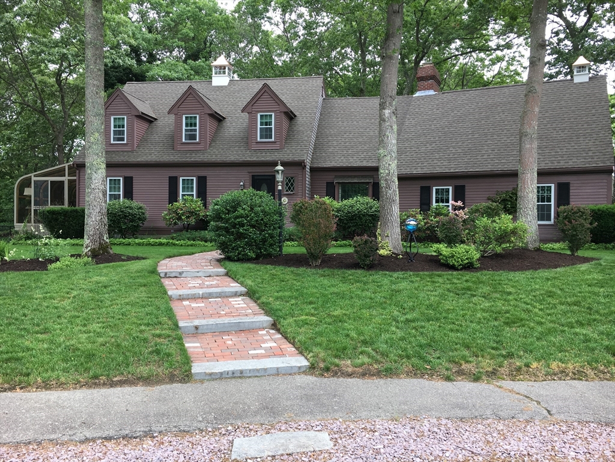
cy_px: 231
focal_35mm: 29
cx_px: 308
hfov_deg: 61.7
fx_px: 515
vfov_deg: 48.2
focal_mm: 4.15
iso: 25
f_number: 2.2
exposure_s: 1/140
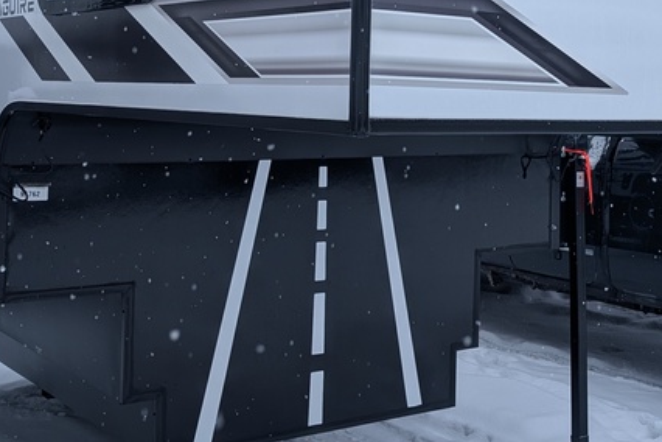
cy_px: 93
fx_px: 1103
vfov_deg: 22.3
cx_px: 406
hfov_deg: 33.3
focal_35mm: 60
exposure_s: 1/370
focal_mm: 6.9
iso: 21
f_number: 1.68
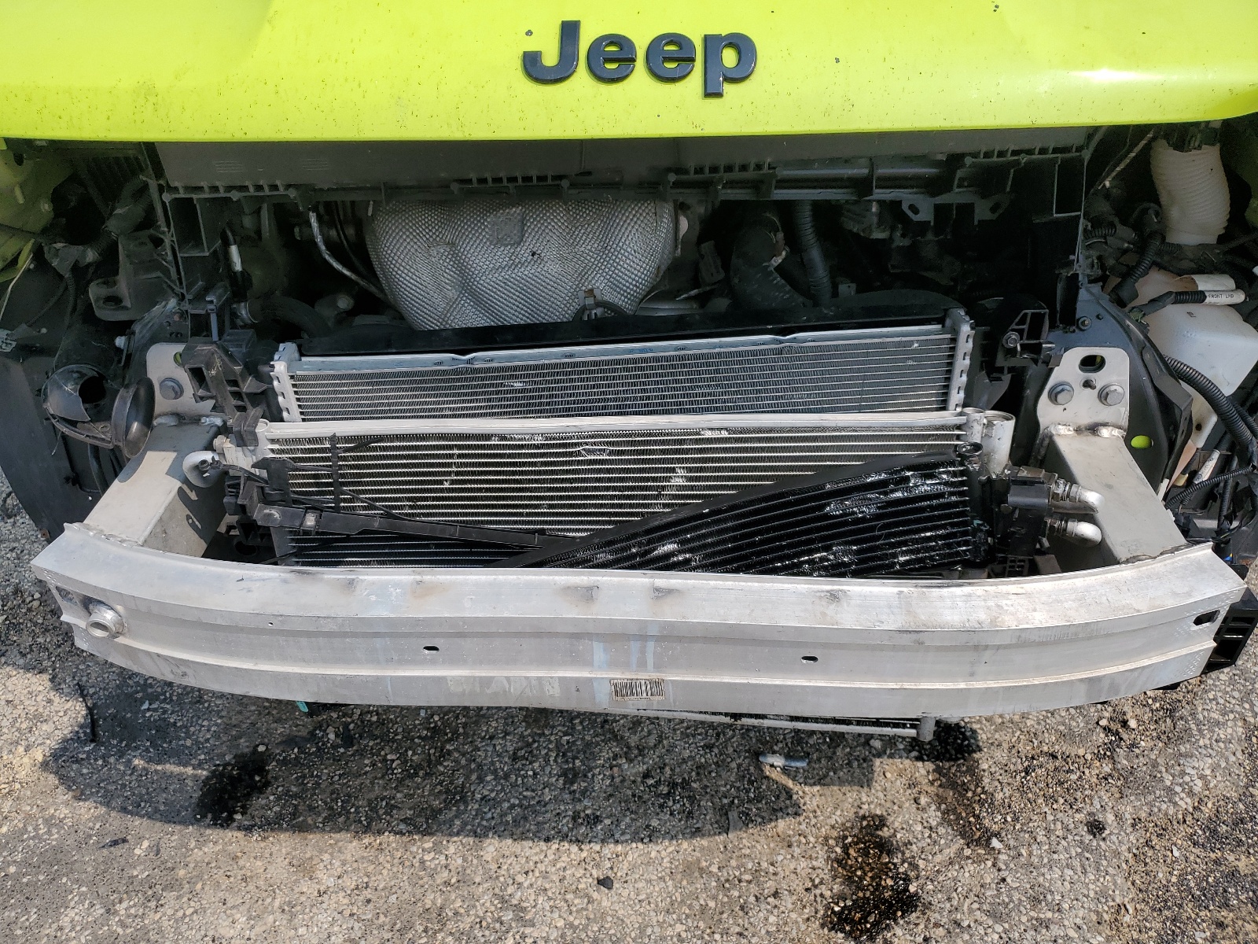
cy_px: 472
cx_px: 629
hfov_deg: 67.3
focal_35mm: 26
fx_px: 945
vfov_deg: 53.1
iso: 50
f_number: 1.5
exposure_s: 1/3333
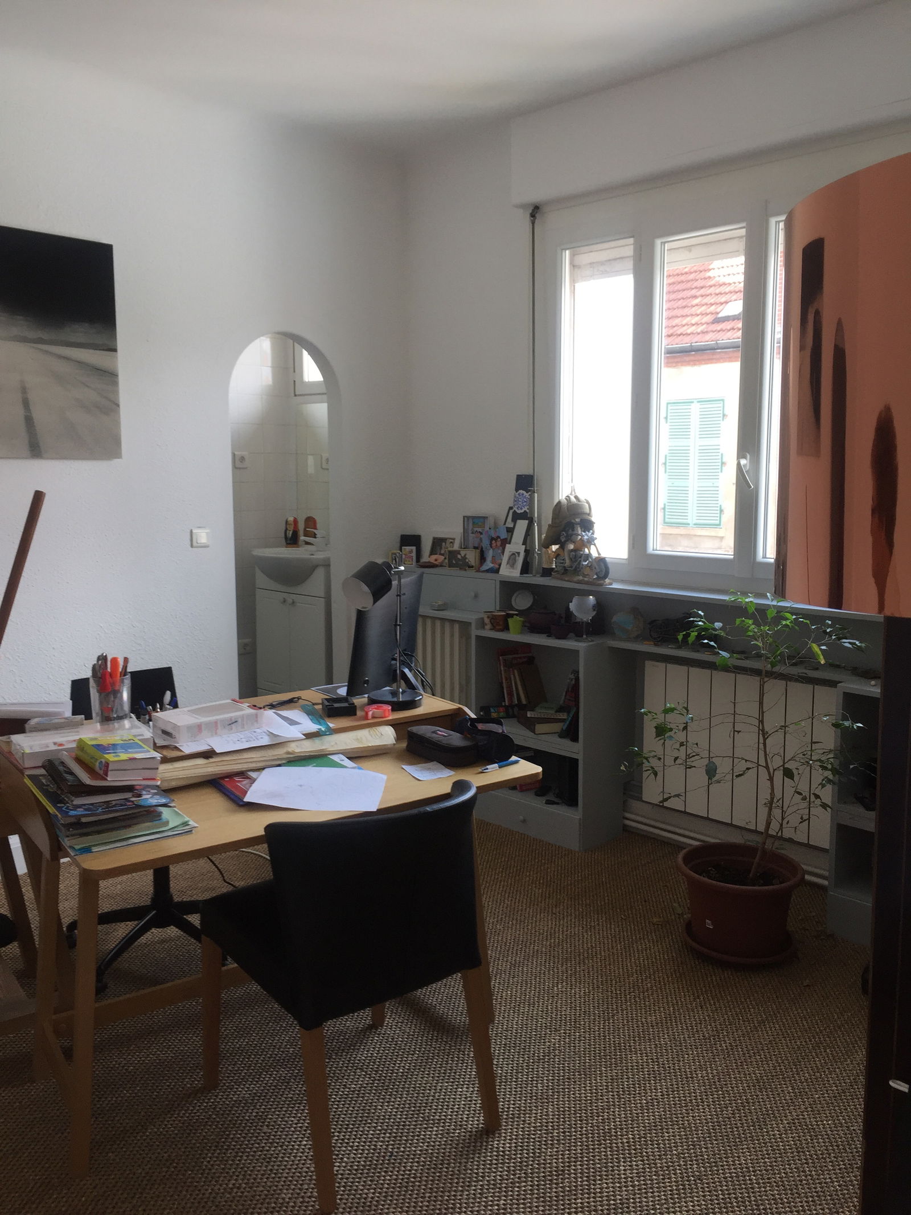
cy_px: 608
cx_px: 456
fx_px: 1018
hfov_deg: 48.2
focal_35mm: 29
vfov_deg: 61.7
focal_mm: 4.15
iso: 50
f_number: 2.2
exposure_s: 1/100
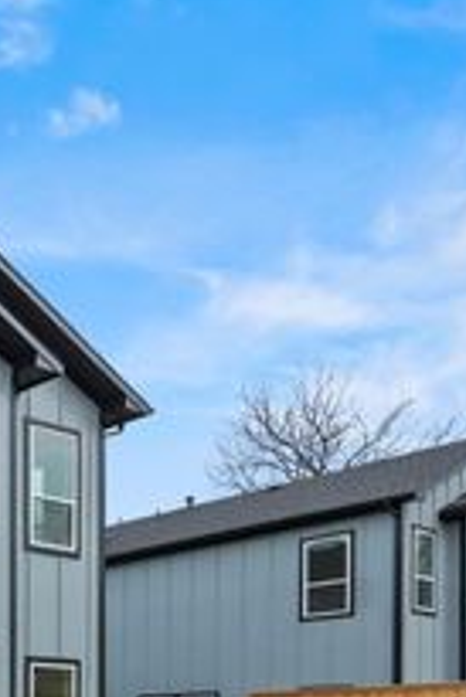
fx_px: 780
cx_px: -224
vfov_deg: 46.1
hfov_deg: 25.5
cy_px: 539
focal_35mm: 40
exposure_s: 1/2000
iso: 3200
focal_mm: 11
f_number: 8
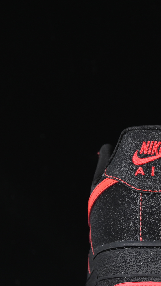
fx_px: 1276
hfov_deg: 7.1
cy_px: 177
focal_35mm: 168
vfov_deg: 12.8
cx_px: 213
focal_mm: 50
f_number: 6.3
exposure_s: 1/60
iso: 160
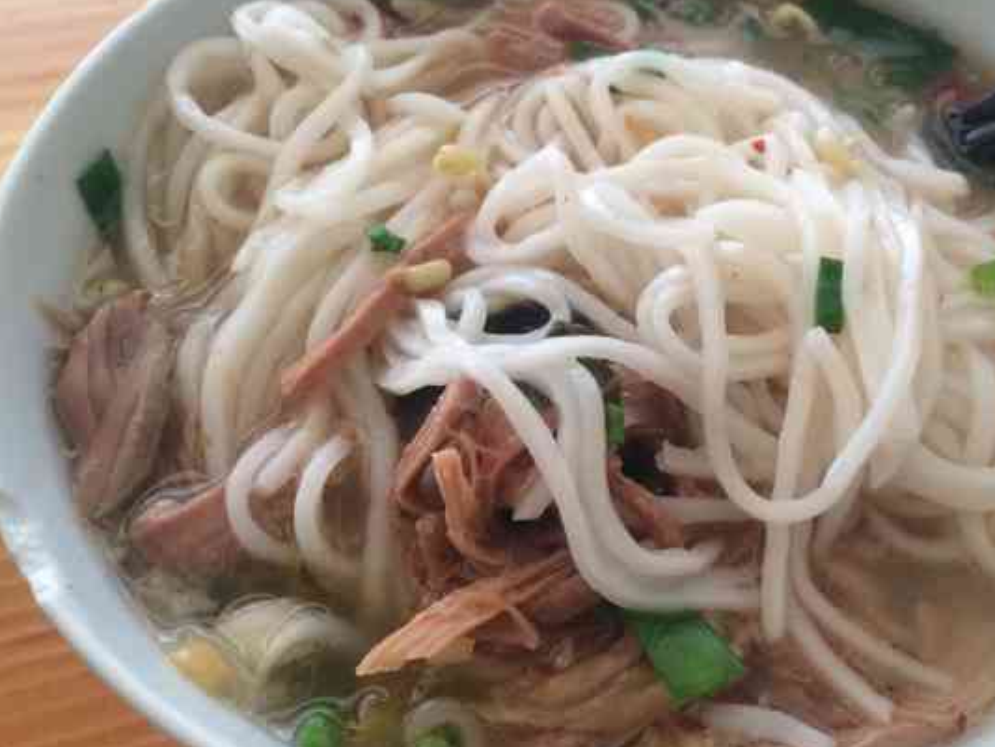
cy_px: 381
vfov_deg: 37.7
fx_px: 1093
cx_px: 620
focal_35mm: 38
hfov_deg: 48.5
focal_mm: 4.15
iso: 80
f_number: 2.2
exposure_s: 1/33
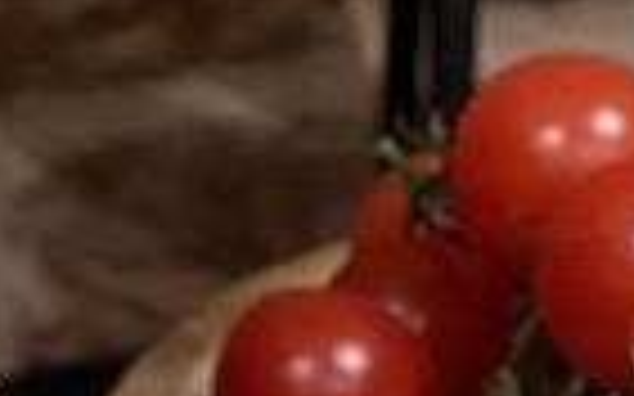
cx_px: 719
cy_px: 644
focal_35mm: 254
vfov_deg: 5.1
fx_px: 4387
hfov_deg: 8.2
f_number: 2
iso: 320
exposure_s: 1/33
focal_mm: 6
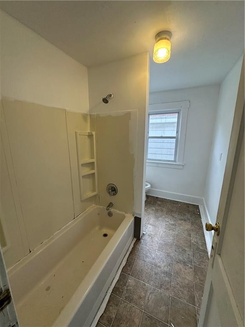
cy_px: 164
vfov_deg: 102.1
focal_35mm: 14
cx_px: 122
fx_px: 132
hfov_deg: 85.7
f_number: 2.2
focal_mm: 2.22
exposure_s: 1/120
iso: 160
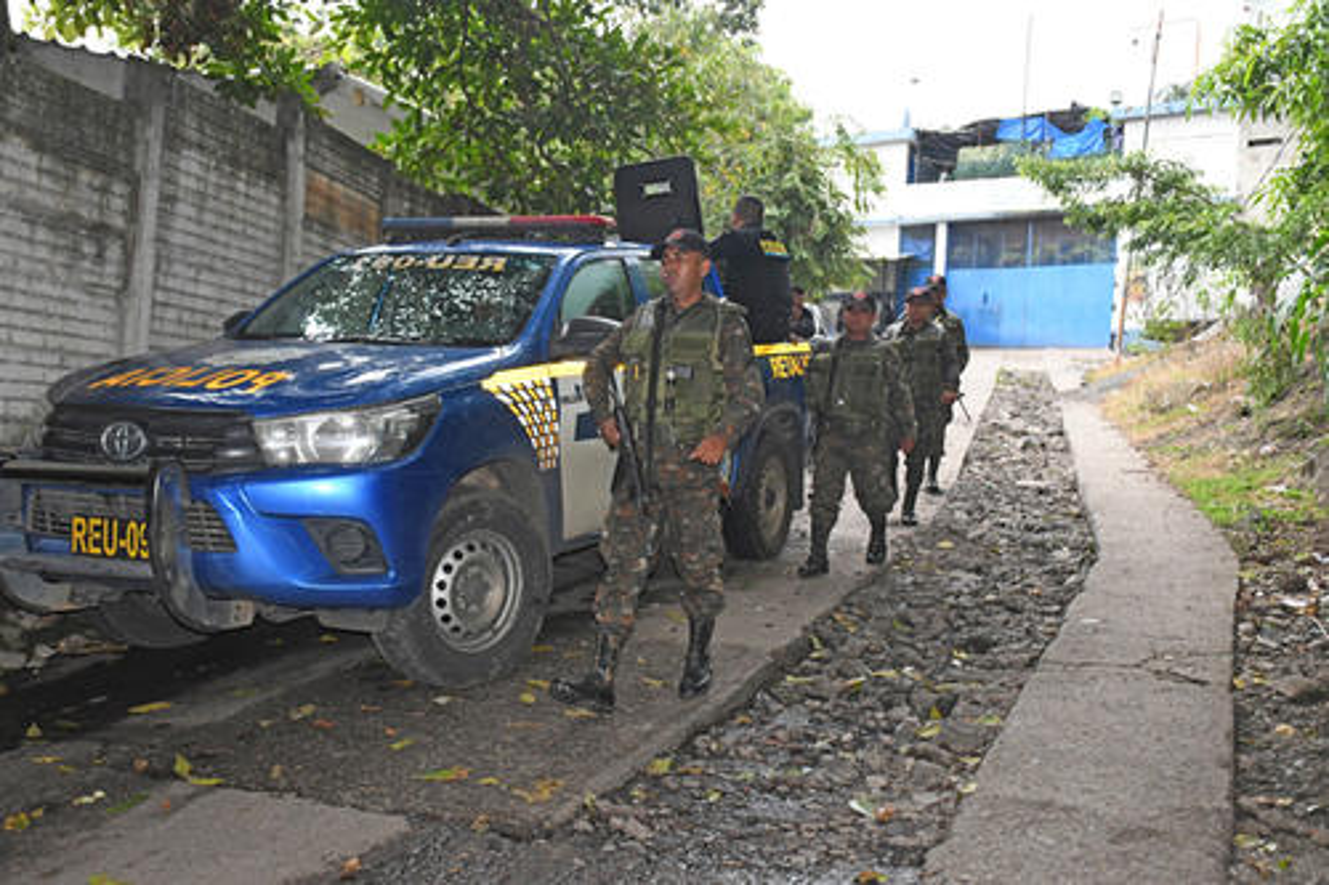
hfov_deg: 49.6
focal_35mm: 39
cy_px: 442
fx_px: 1439
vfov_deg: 34.2
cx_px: 664
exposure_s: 1/125
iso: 2500
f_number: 5.6
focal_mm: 26
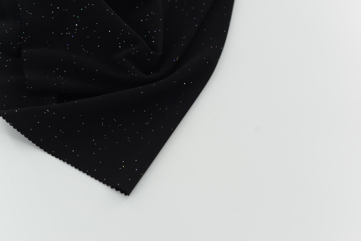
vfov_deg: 27.0
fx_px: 502
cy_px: 120
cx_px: 180
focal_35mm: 50
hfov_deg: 39.6
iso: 100
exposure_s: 1/125
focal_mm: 50
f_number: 4
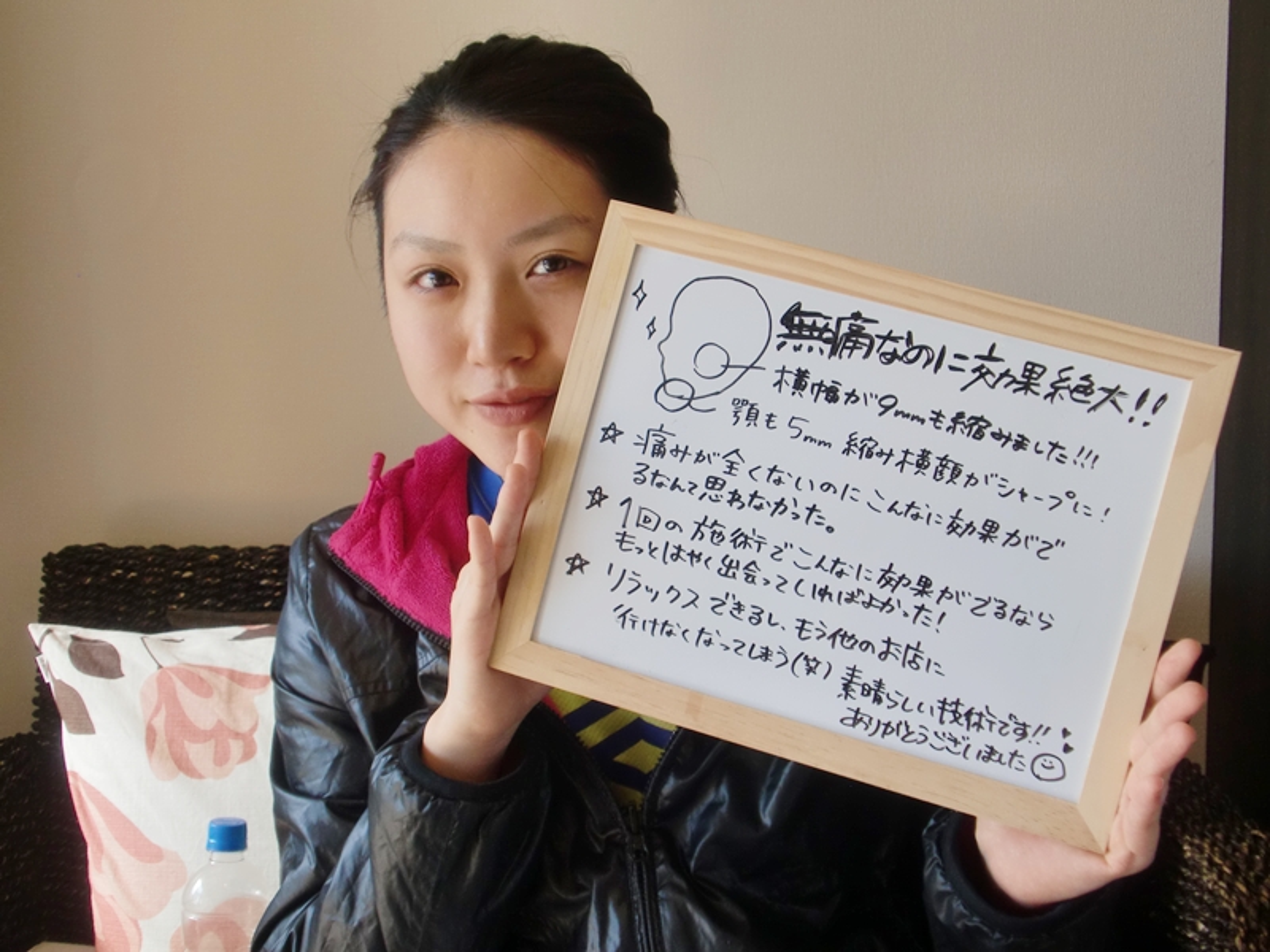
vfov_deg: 30.3
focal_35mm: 48
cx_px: 635
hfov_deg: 39.7
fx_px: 1761
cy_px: 476
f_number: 3.4
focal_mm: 7.91
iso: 64
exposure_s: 1/125
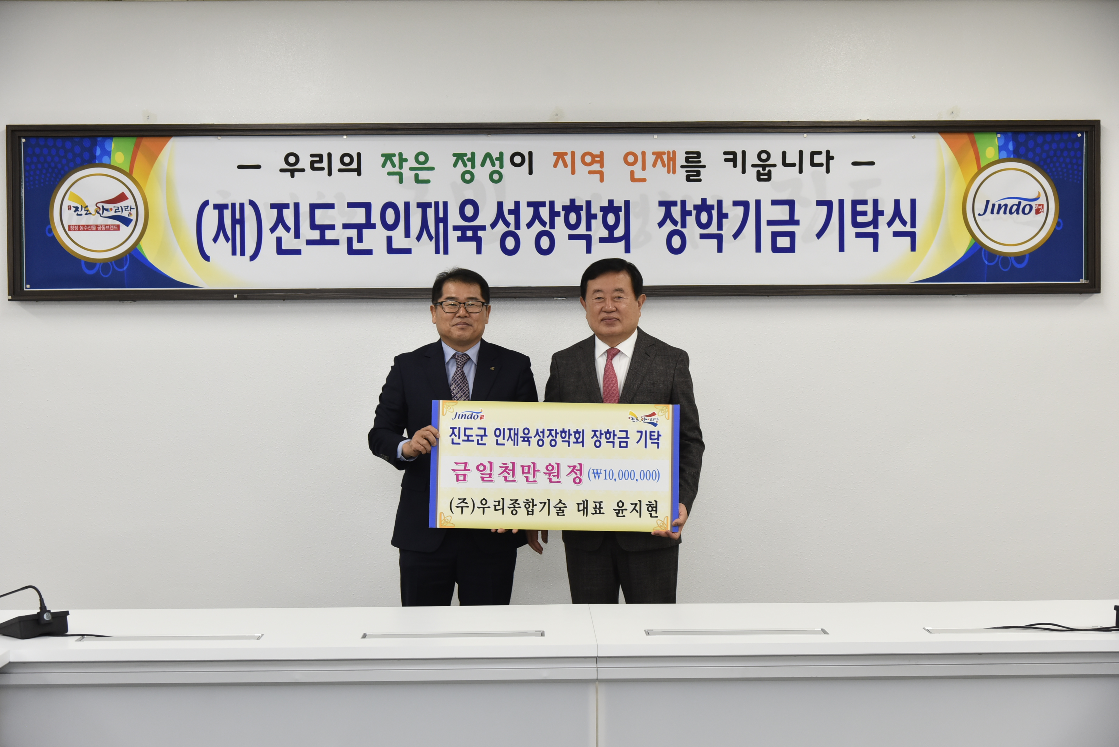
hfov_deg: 34.5
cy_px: 374
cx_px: 560
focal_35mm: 58
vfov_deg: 23.4
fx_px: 1803
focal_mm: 58
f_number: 5
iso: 800
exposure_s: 1/125
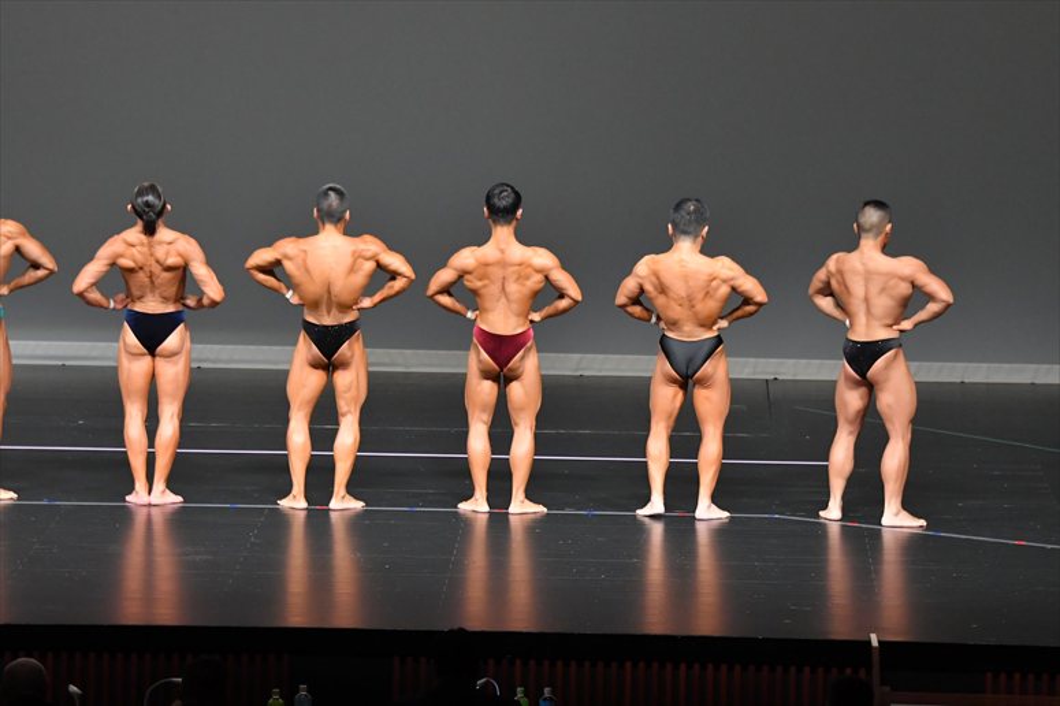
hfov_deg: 11.0
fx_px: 5503
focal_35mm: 187
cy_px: 353
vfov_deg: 7.3
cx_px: 530
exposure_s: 1/400
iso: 5000
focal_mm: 125
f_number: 5.6
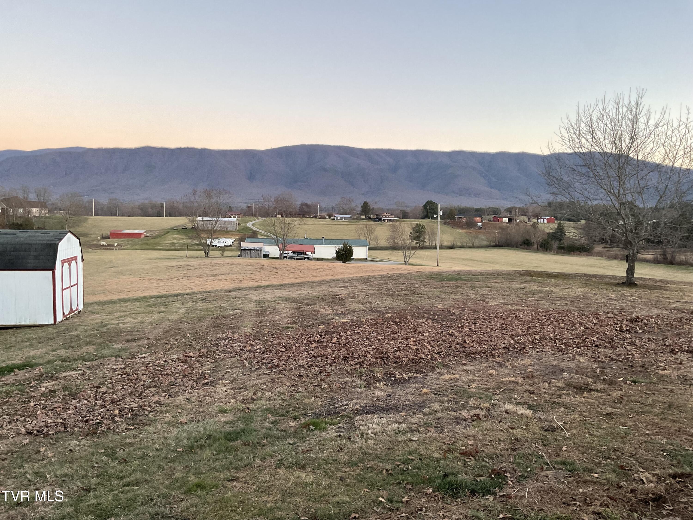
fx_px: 581
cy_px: 260
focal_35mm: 29
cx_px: 346
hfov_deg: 61.7
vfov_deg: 48.2
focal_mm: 3
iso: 64
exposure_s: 1/120
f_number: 1.8
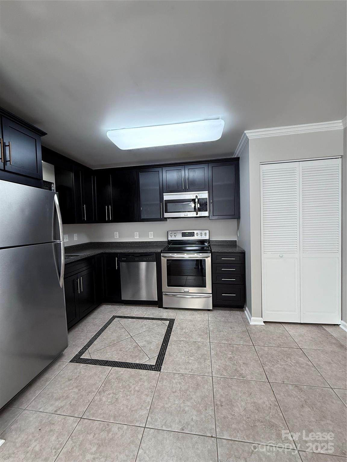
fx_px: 187
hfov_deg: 85.7
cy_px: 231
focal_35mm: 14
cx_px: 174
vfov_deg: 102.1
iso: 250
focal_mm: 2.22
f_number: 2.2
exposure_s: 1/60
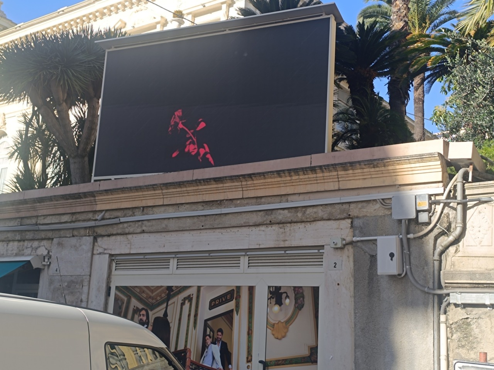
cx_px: 247
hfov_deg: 71.6
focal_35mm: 24
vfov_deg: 56.8
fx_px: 343
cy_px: 185
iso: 50
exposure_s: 1/309
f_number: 1.65
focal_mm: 6.14
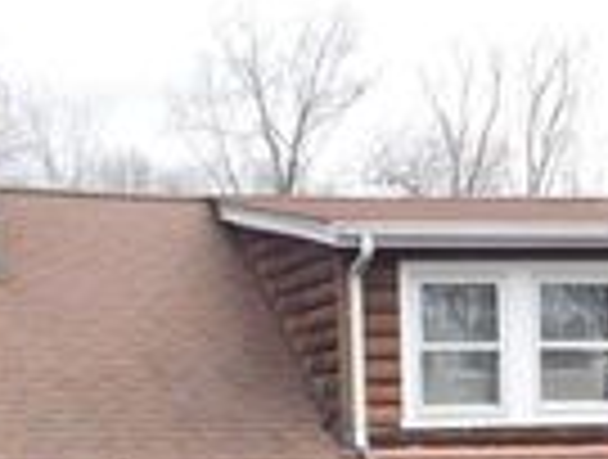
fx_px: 2342
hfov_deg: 14.7
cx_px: 432
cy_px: 722
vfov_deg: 10.7
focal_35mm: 133
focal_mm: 6.3
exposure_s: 1/400
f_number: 3.5
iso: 125
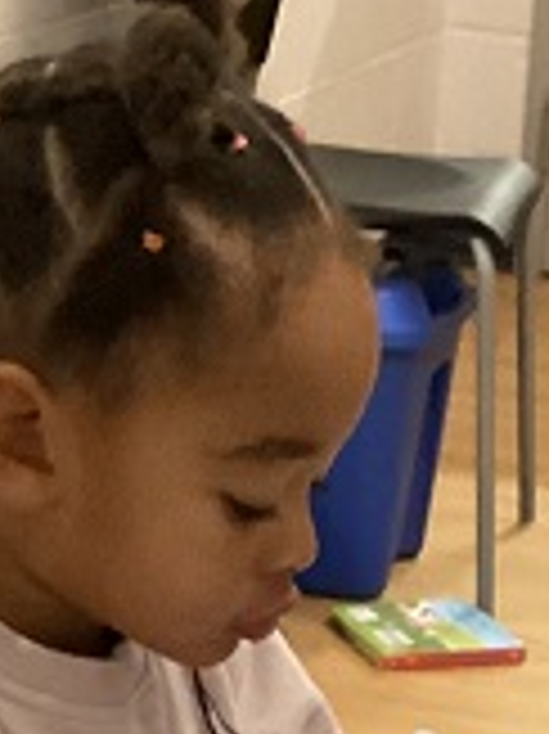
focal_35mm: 127
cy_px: 1265
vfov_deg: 14.0
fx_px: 2689
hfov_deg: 11.6
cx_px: 495
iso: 500
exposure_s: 1/30
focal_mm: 3.3
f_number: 2.4
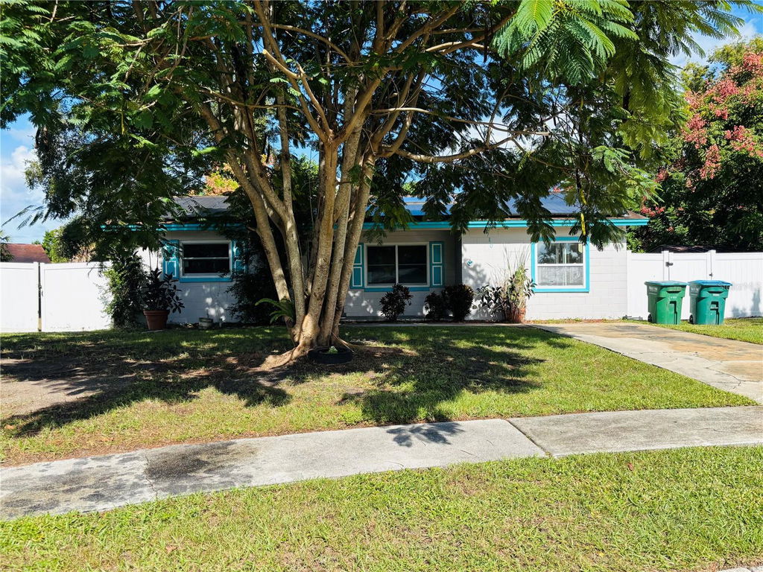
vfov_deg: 53.1
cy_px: 286
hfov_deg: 67.3
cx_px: 382
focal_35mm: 26
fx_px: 573
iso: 50
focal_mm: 5.96
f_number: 1.6
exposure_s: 1/1876
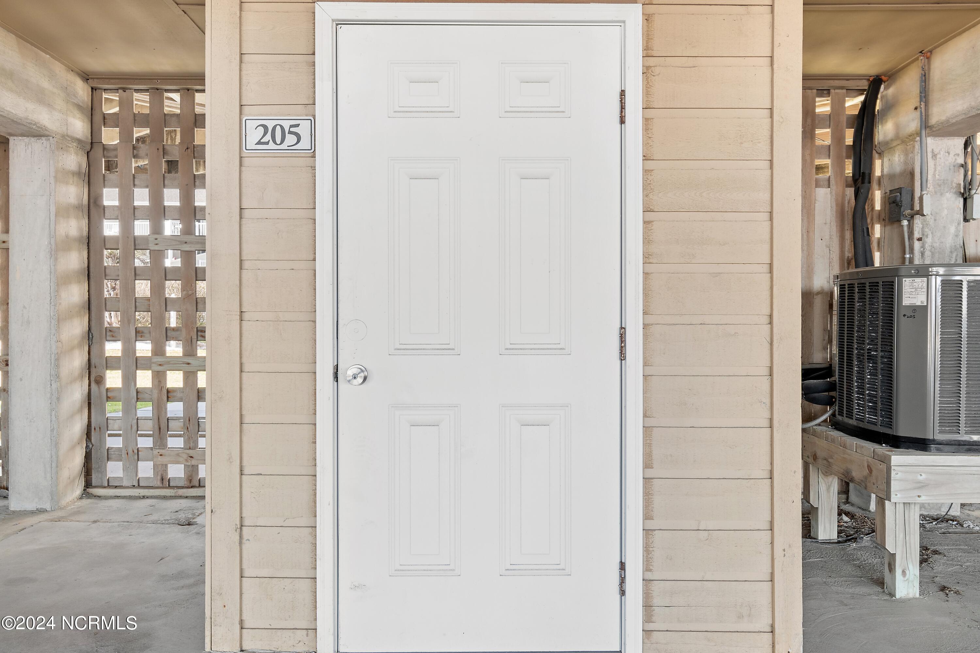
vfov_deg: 43.6
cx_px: 490
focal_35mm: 30
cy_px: 326
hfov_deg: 61.9
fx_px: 817
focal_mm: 20
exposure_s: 1/8
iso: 100
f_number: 5.6
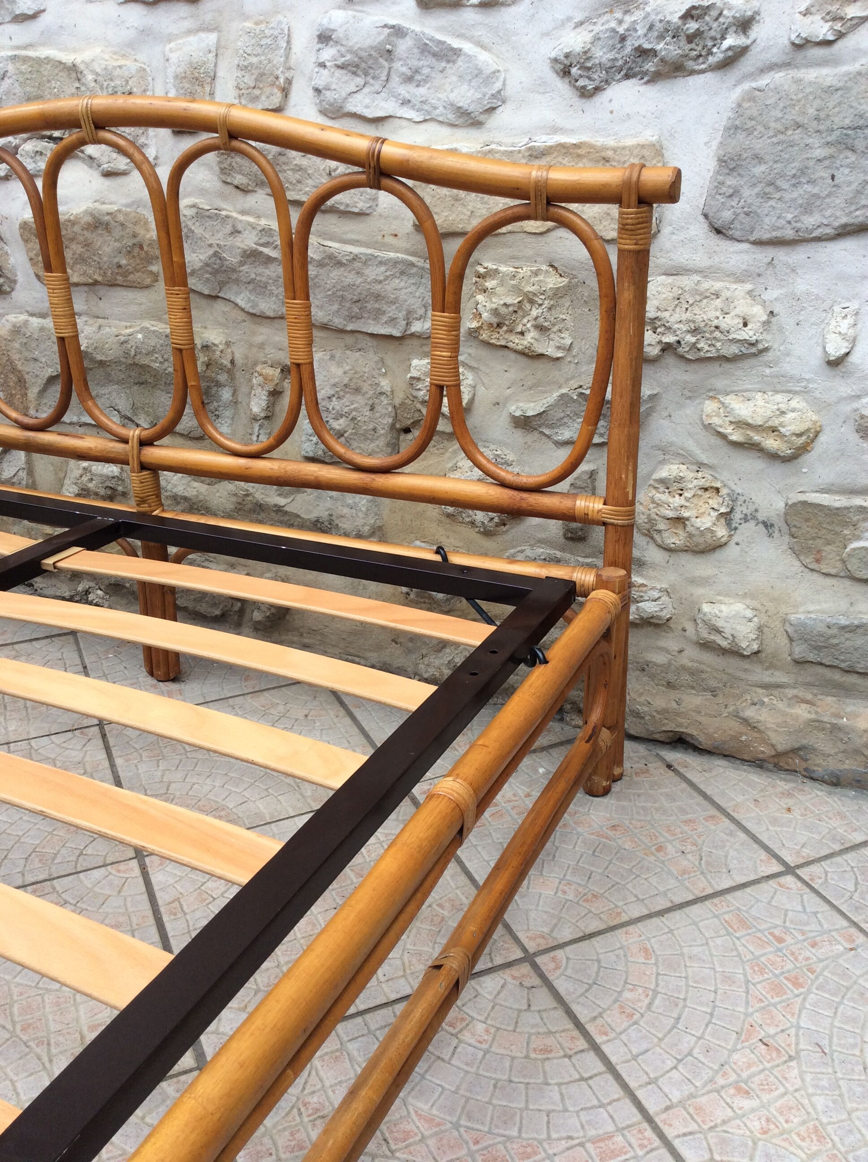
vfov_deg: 56.9
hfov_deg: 44.1
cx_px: 434
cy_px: 581
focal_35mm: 32
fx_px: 1073
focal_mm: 3.3
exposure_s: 1/219
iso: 32
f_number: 2.4
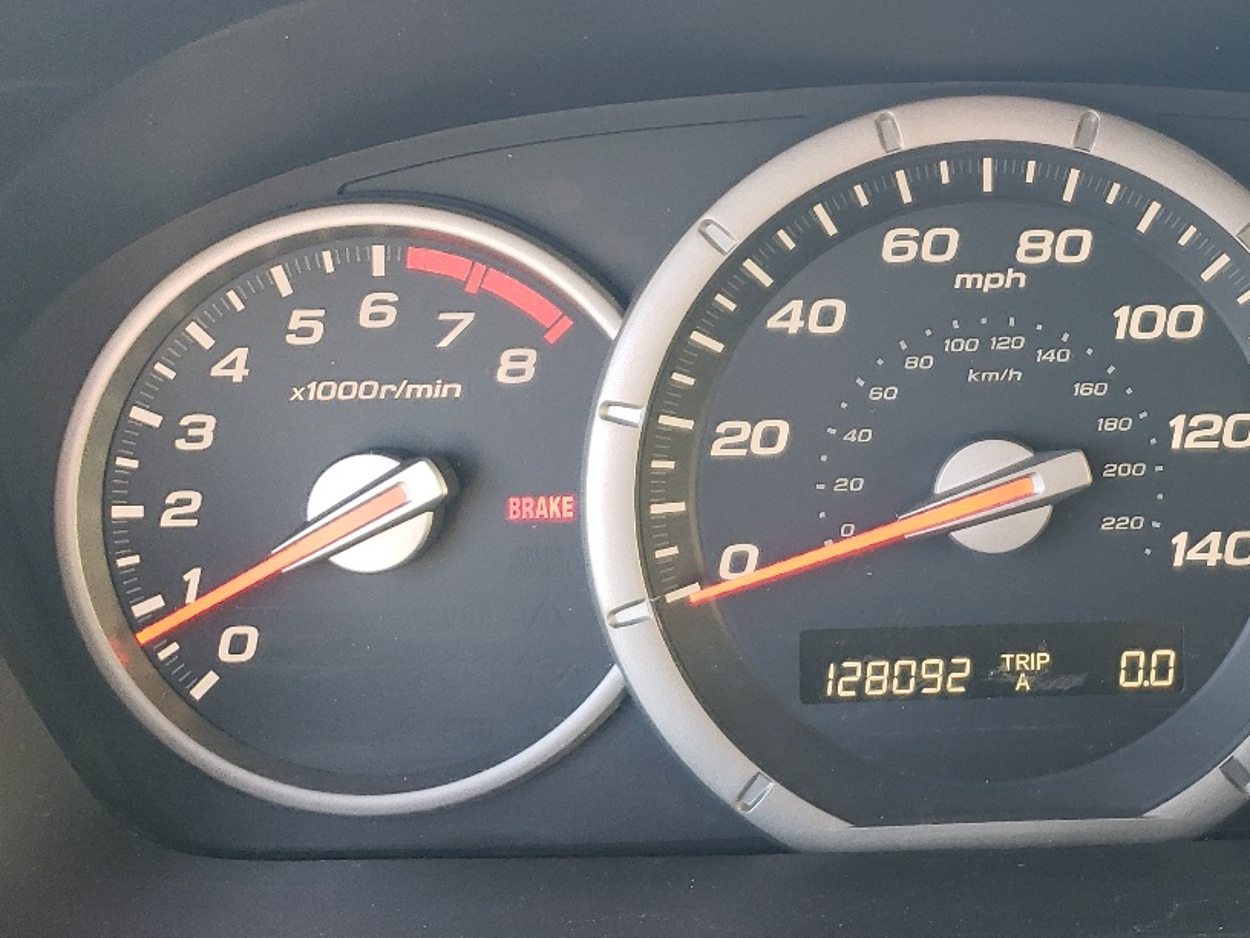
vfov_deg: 28.4
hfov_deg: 36.1
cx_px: 1025
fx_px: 1842
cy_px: 331
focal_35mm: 51
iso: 97
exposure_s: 1/100
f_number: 1.5
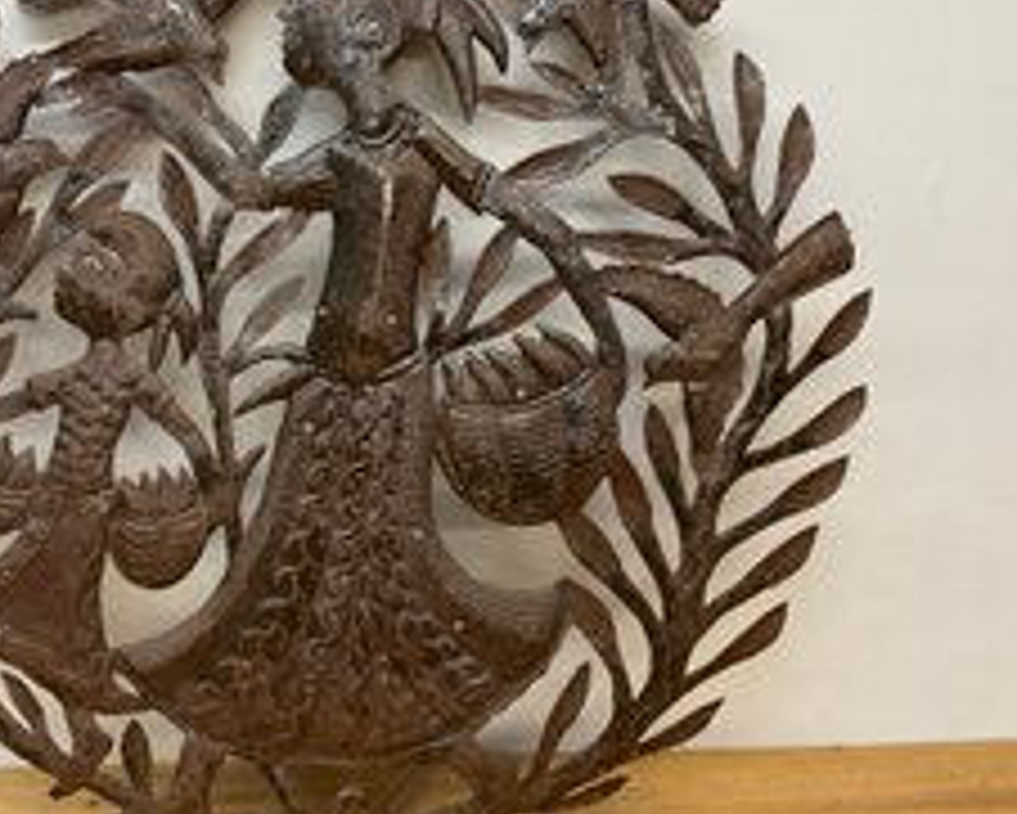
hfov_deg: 42.6
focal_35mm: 43
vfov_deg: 34.9
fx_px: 1295
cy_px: 376
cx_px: 389
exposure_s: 1/60
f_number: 1.8
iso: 80
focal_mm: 3
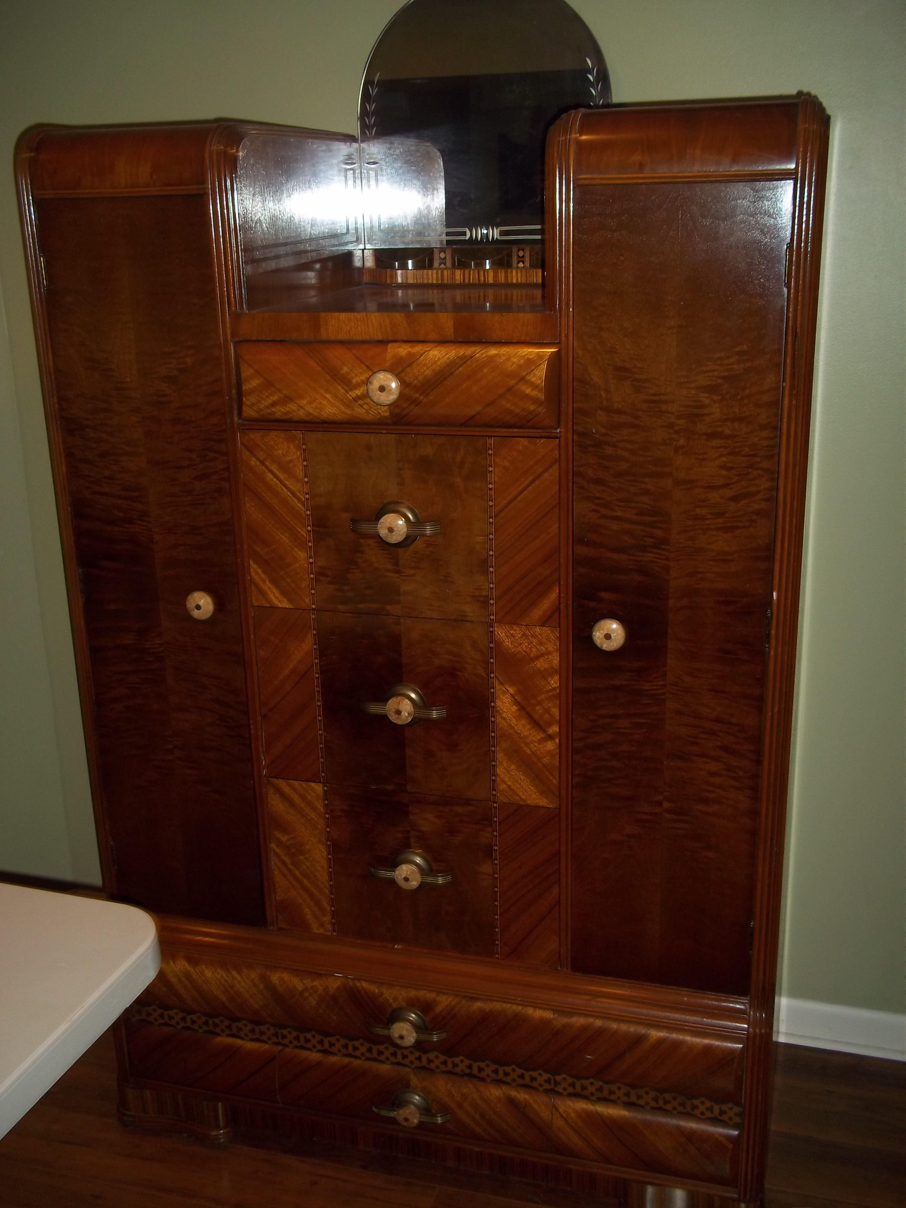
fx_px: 1256
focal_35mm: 36
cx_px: 453
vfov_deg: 51.4
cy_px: 604
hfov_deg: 39.7
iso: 80
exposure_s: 1/30
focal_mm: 6.5
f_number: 3.1
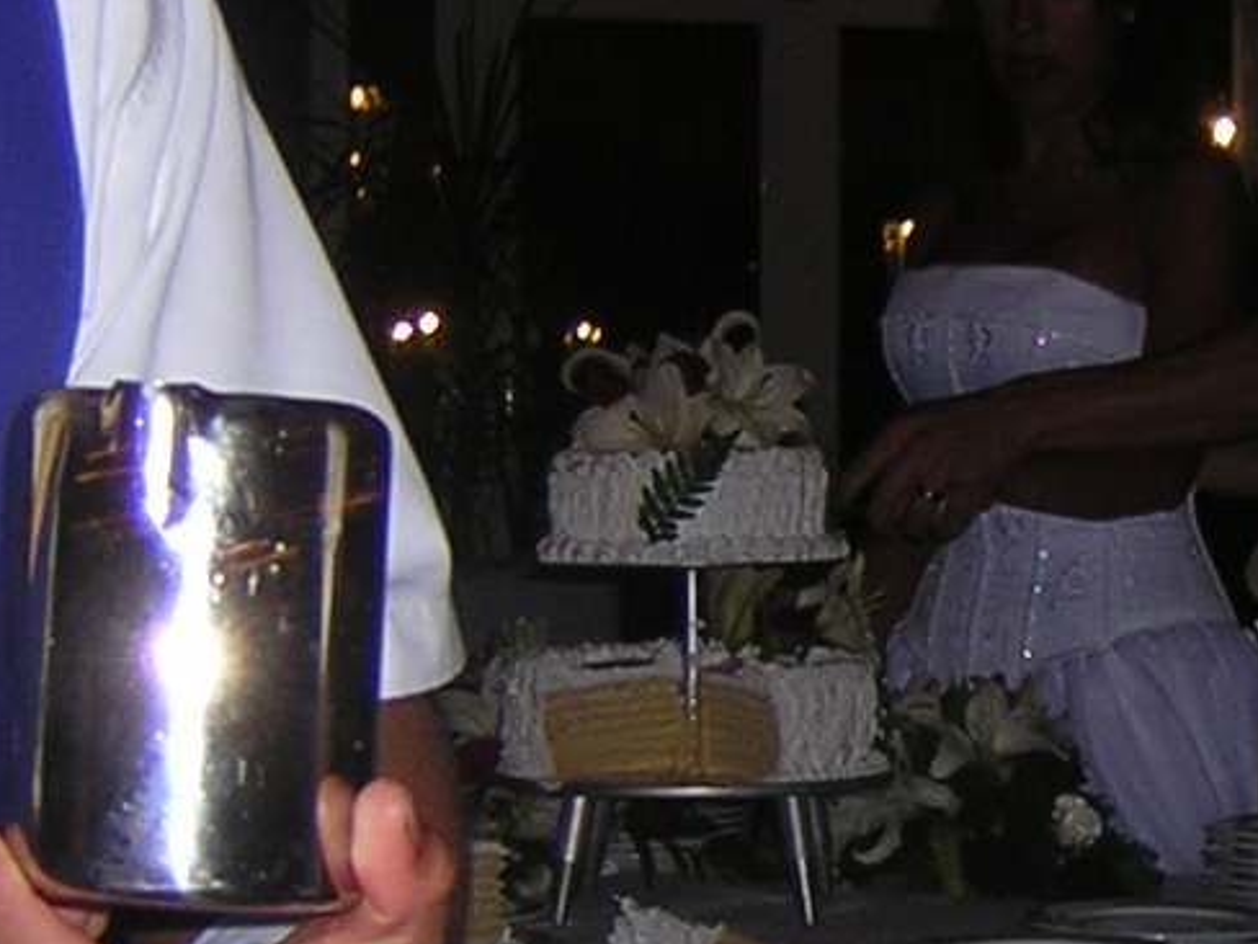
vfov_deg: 12.5
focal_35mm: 118
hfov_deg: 16.2
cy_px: 575
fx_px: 4288
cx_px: 1402
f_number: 2.6
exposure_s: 1/60.1
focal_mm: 4.7
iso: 100
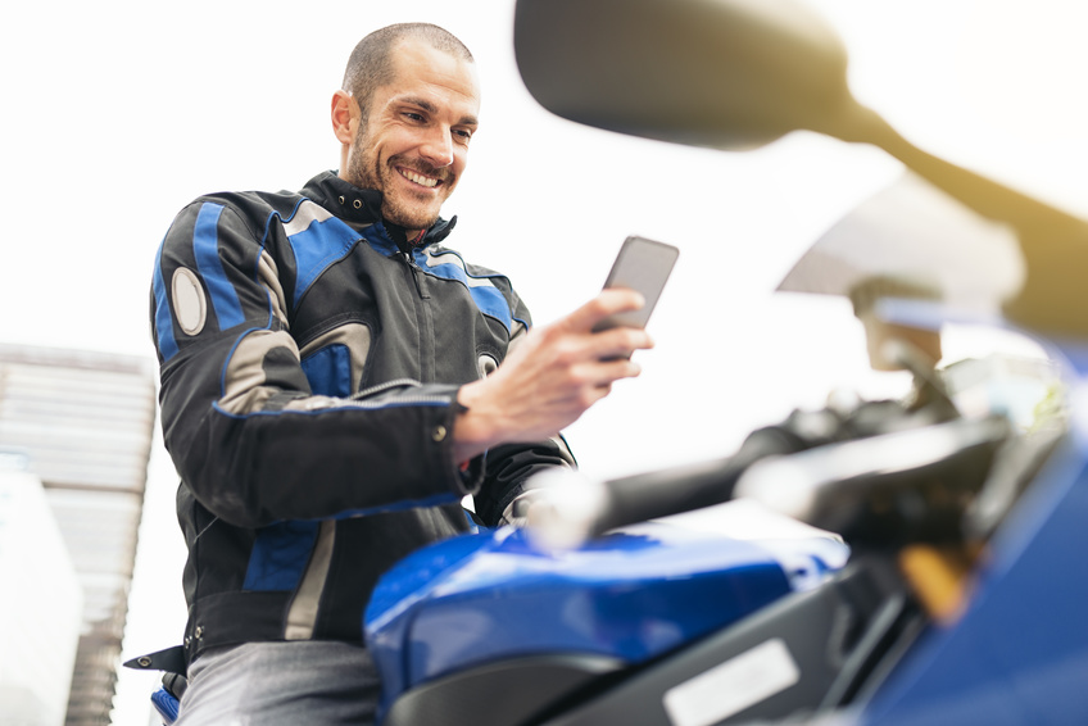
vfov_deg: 37.9
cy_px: 363
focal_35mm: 35
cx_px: 544
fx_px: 1058
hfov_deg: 54.4
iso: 100
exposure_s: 1/160
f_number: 1.4
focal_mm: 35
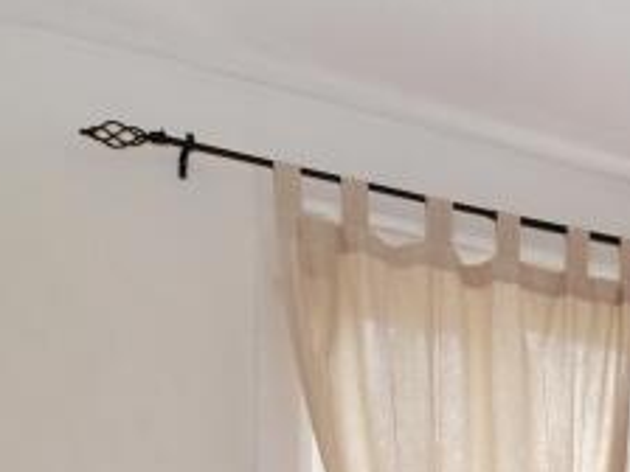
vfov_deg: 15.4
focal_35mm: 79
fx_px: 1438
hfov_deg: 20.5
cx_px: 987
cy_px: 906
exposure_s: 1/125
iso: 250
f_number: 5.6
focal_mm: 12
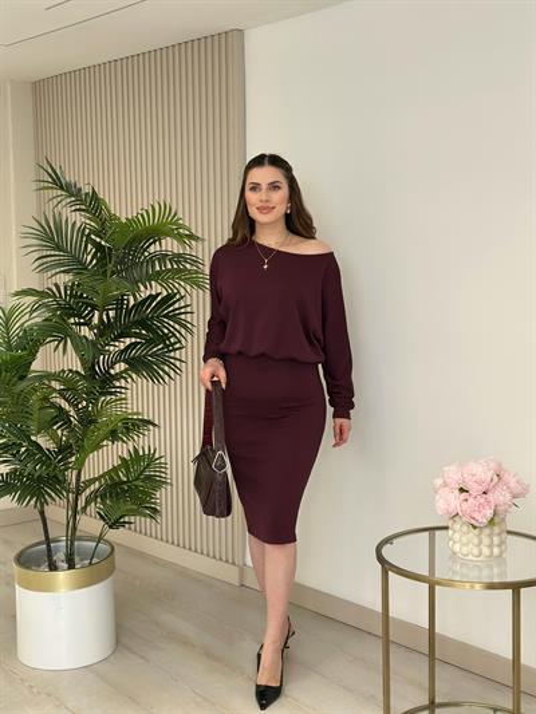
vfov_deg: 39.6
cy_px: 357
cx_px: 268
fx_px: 991
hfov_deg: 30.3
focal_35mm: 48
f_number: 1.78
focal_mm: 6.86
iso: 80
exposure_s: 1/340
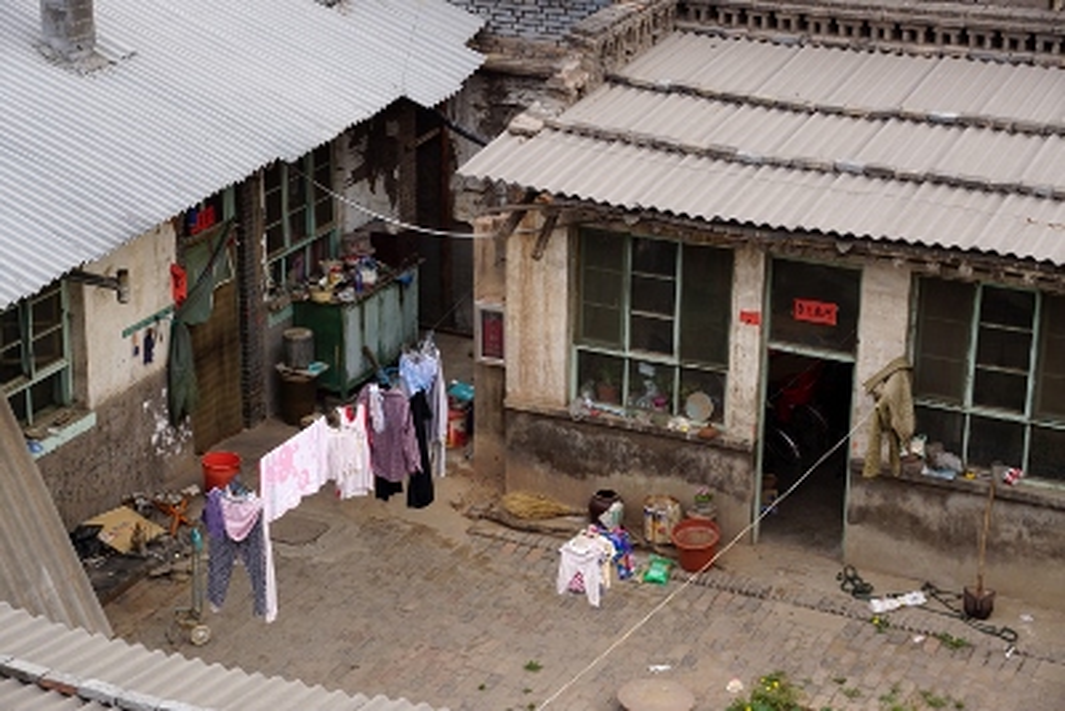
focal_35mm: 75
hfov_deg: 27.0
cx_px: 532
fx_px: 2219
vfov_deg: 18.2
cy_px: 356
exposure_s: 1/125
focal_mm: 50
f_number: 7.1
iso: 100
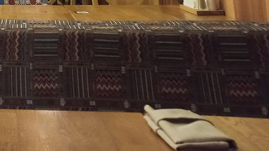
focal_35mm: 86
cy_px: -144
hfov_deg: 21.5
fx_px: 614
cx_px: -111
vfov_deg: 12.5
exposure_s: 1/25
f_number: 1.8
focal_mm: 4.6
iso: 400
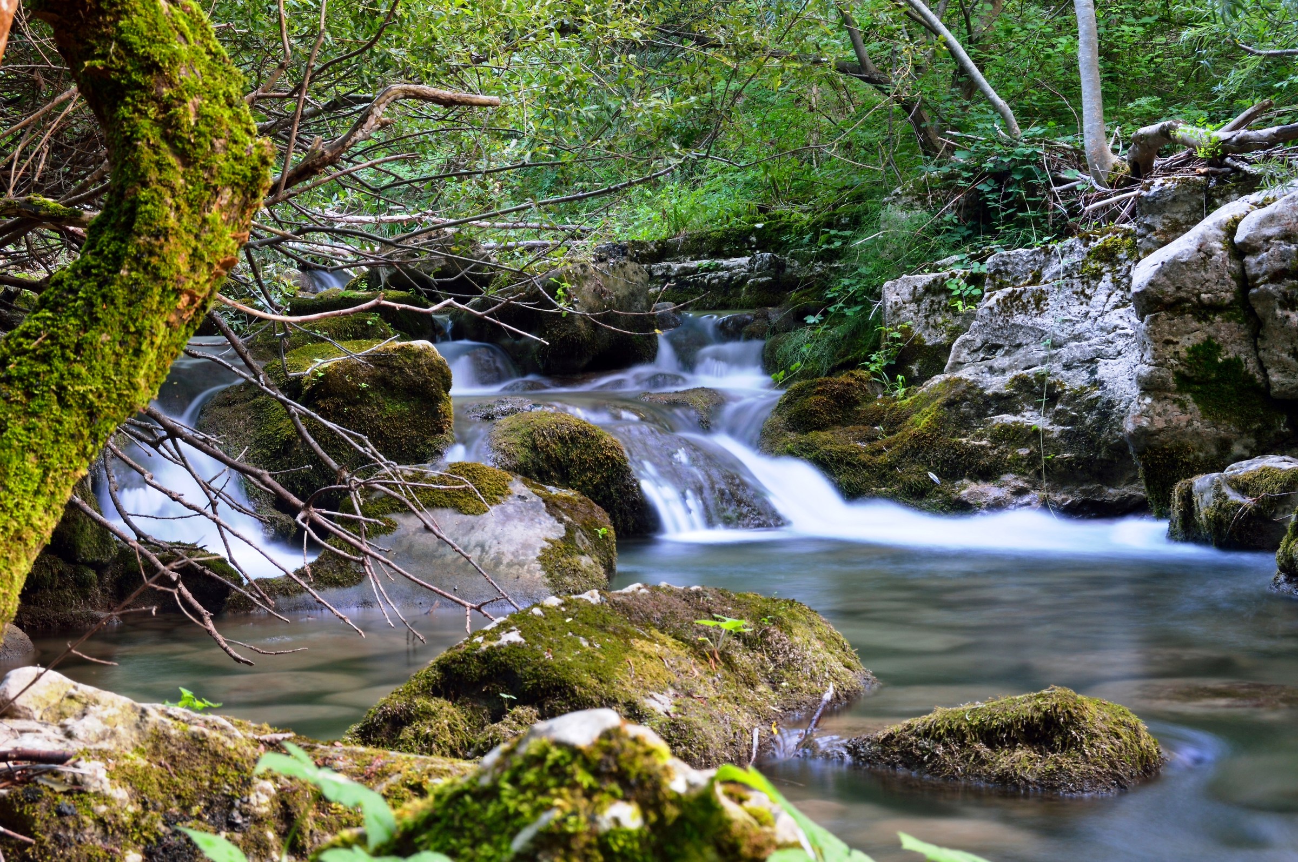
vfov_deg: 20.1
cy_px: 431
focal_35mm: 68
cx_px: 649
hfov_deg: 29.9
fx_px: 2431
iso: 100
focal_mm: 45
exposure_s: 5
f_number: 18
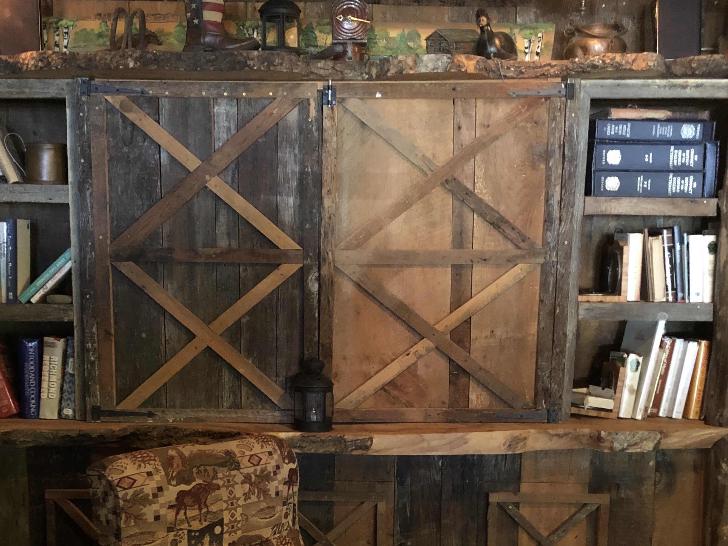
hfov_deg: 38.1
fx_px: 1051
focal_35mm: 50
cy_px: 437
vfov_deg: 28.5
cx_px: 316
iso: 160
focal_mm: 3.99
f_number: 1.8
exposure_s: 1/4
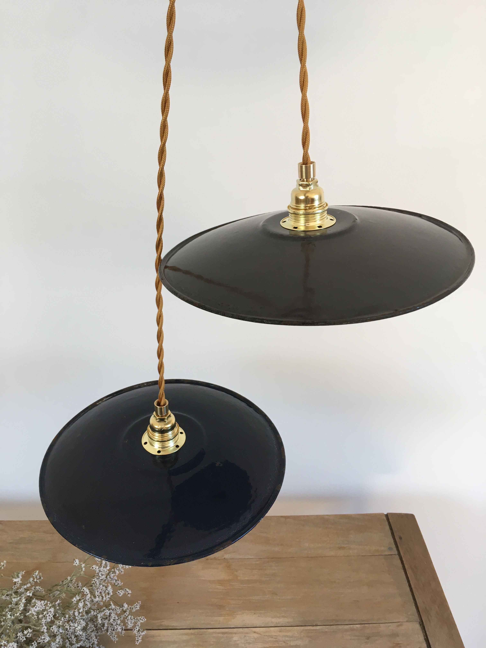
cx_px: 243
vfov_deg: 61.7
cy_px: 324
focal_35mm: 29
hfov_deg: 48.2
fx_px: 543
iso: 25
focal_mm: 4.15
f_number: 2.2
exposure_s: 1/33
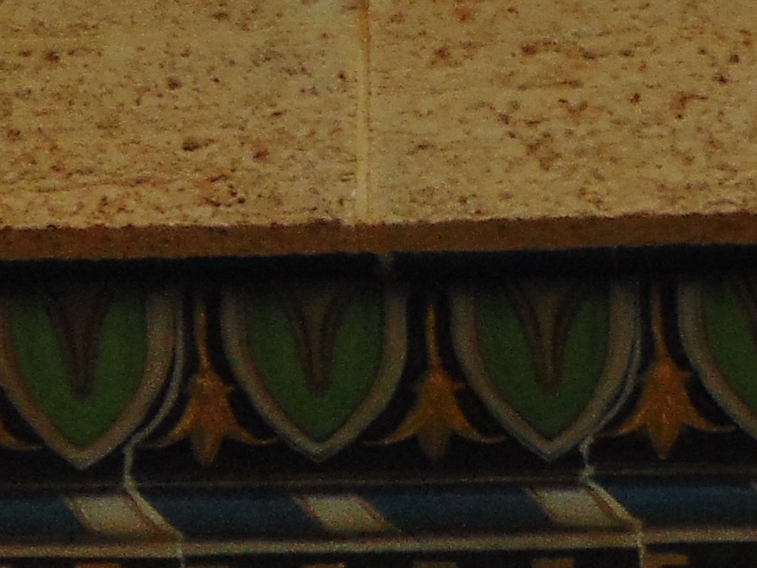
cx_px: 1413
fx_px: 54192
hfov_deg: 0.8
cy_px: -701
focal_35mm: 2479
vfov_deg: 0.6
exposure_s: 1/125
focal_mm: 84
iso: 100
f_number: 4.4
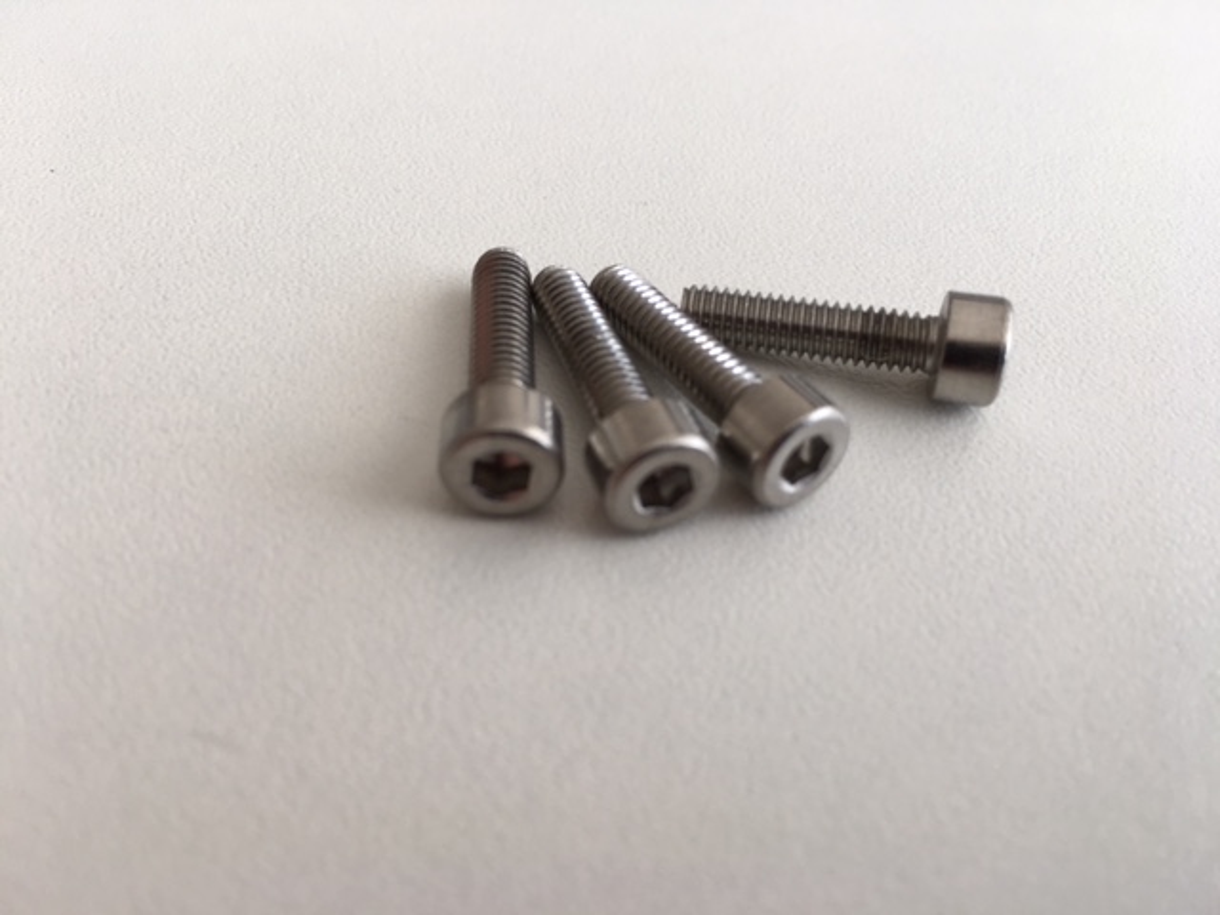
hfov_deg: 61.7
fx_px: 1022
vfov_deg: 48.2
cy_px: 458
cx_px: 610
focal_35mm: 29
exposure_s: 1/100
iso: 25
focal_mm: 4.15
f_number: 2.2
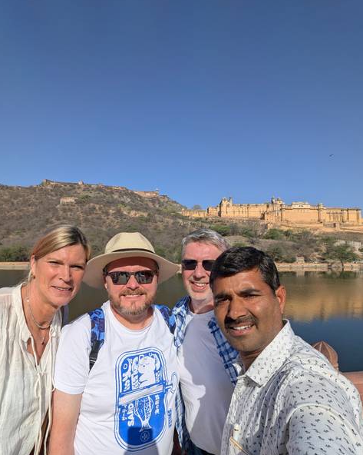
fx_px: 255
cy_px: 228
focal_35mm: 19
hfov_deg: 70.8
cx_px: 181
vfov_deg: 83.3
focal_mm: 2.71
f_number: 2.2
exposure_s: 1/3257
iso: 63
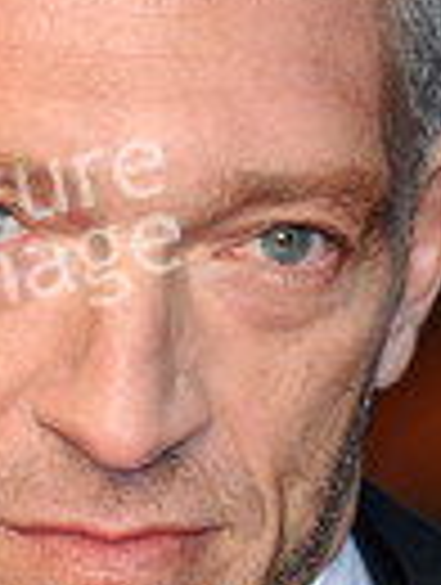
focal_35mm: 887
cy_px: 472
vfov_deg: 2.2
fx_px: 15018
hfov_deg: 1.7
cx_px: 83
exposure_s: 1/200
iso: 320
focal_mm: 200
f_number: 4.5
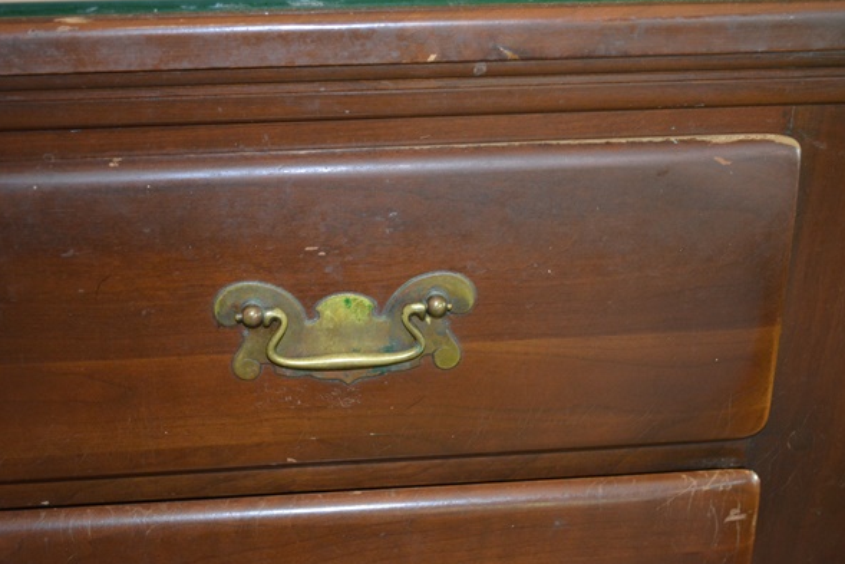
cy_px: 278
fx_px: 1291
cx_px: 429
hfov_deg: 36.2
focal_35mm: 55
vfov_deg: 24.6
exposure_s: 1/60
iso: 2200
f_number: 5
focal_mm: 36
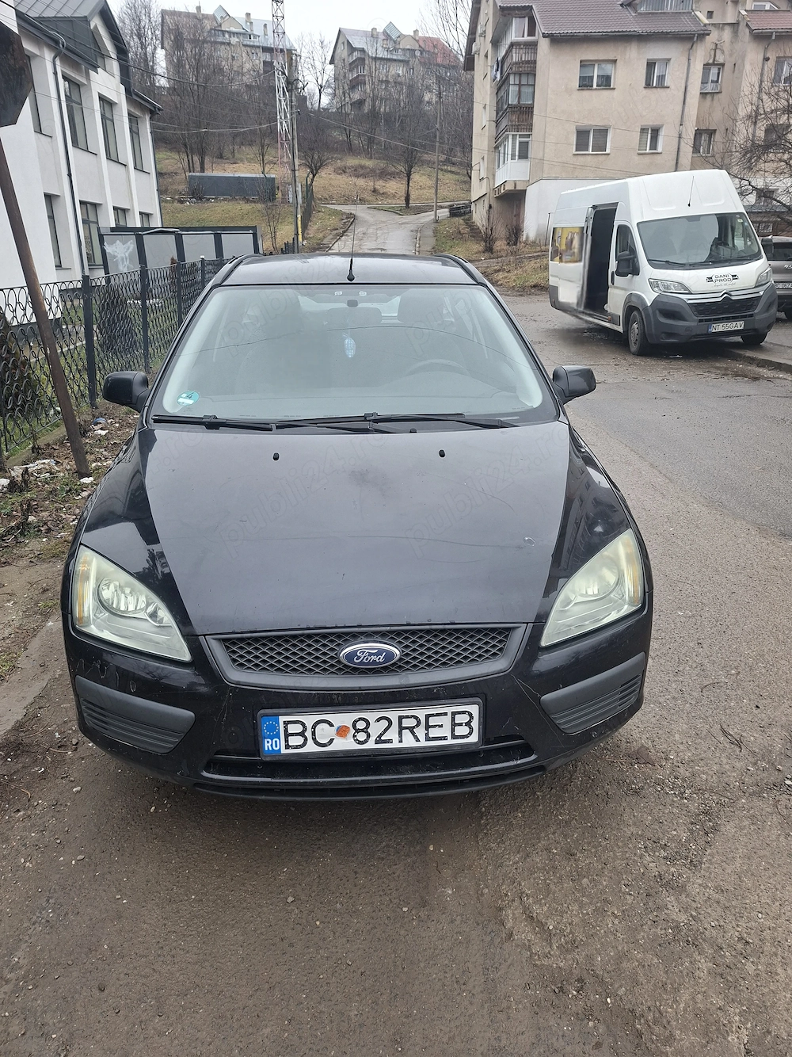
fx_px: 702
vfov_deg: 73.9
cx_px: 396
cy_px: 528
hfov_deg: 58.9
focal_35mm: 23
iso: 50
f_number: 1.8
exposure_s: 1/149
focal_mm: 5.54
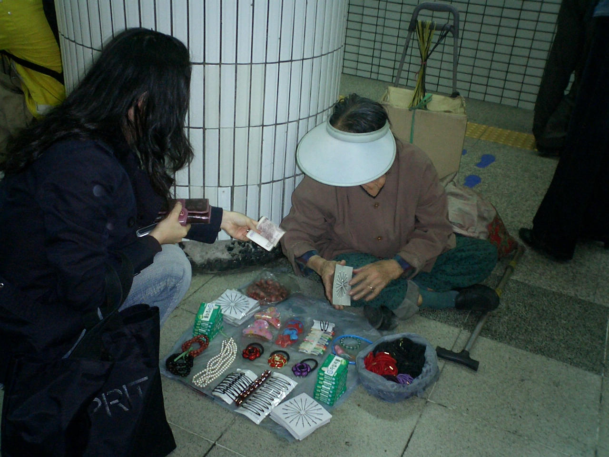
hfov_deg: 50.1
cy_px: 228
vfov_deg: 38.7
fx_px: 651
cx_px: 304
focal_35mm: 37
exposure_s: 1/40
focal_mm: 5.6
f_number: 3.5
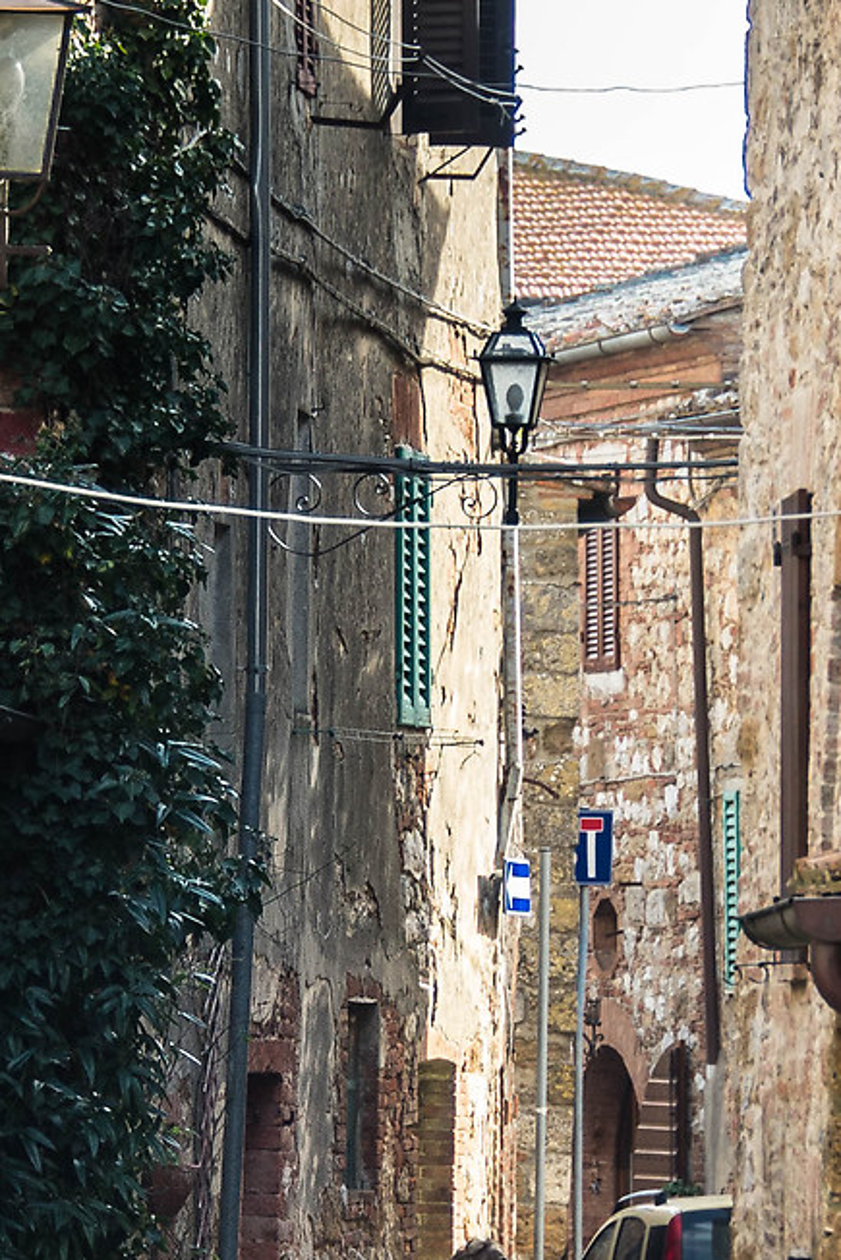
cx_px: 449
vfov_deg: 5.0
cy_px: 970
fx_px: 14428
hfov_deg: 3.3
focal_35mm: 412
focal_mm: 112
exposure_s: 1/160
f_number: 5.3
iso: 250
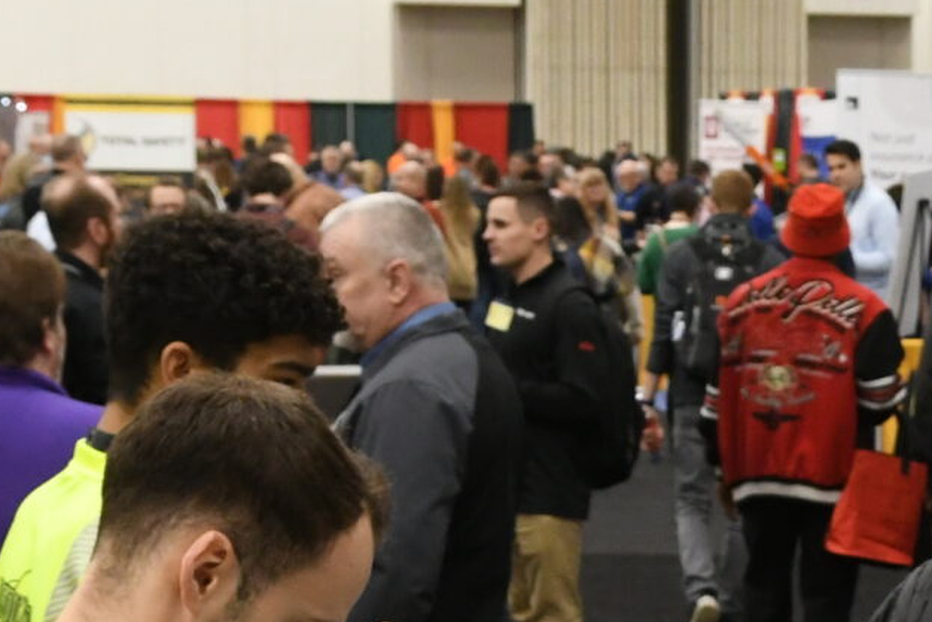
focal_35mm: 190
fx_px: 4922
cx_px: 1169
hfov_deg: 10.6
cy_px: 1194
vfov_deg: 7.0
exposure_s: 1/125
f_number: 7.1
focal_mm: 31
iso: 2000
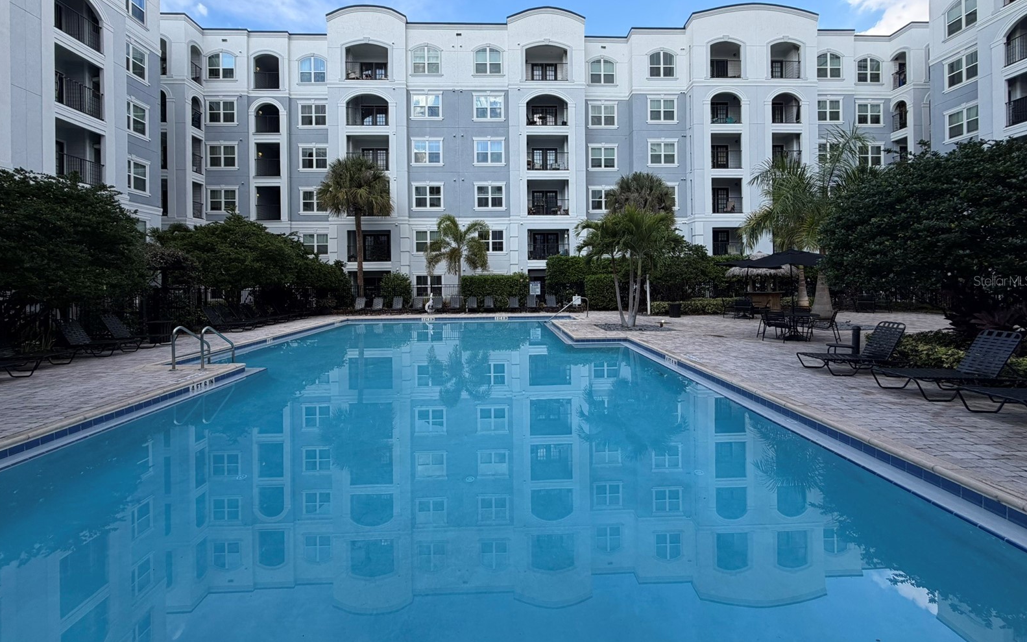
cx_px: 516
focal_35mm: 15
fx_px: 420
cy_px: 280
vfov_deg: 74.5
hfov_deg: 101.5
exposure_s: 1/502
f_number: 2.2
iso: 50
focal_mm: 2.22
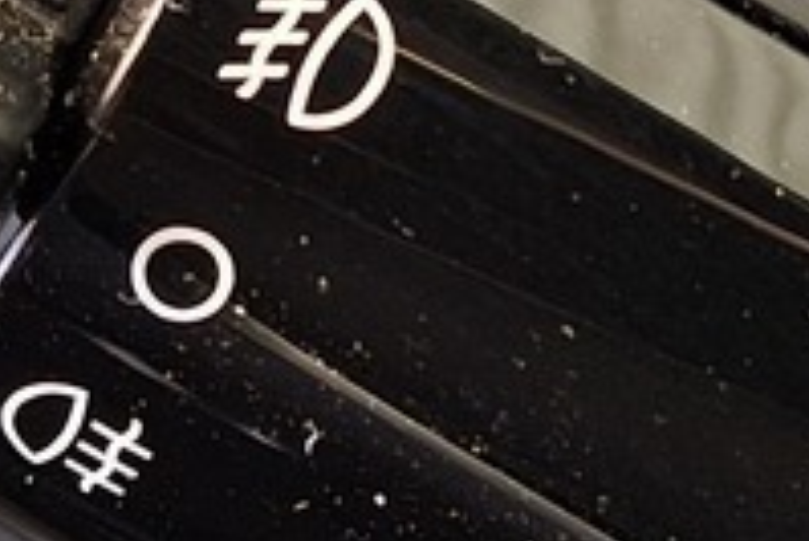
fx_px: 3890
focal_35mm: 173
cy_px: 175
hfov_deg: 11.9
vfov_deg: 7.9
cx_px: 248
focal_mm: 5.54
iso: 250
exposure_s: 1/25
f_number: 1.8
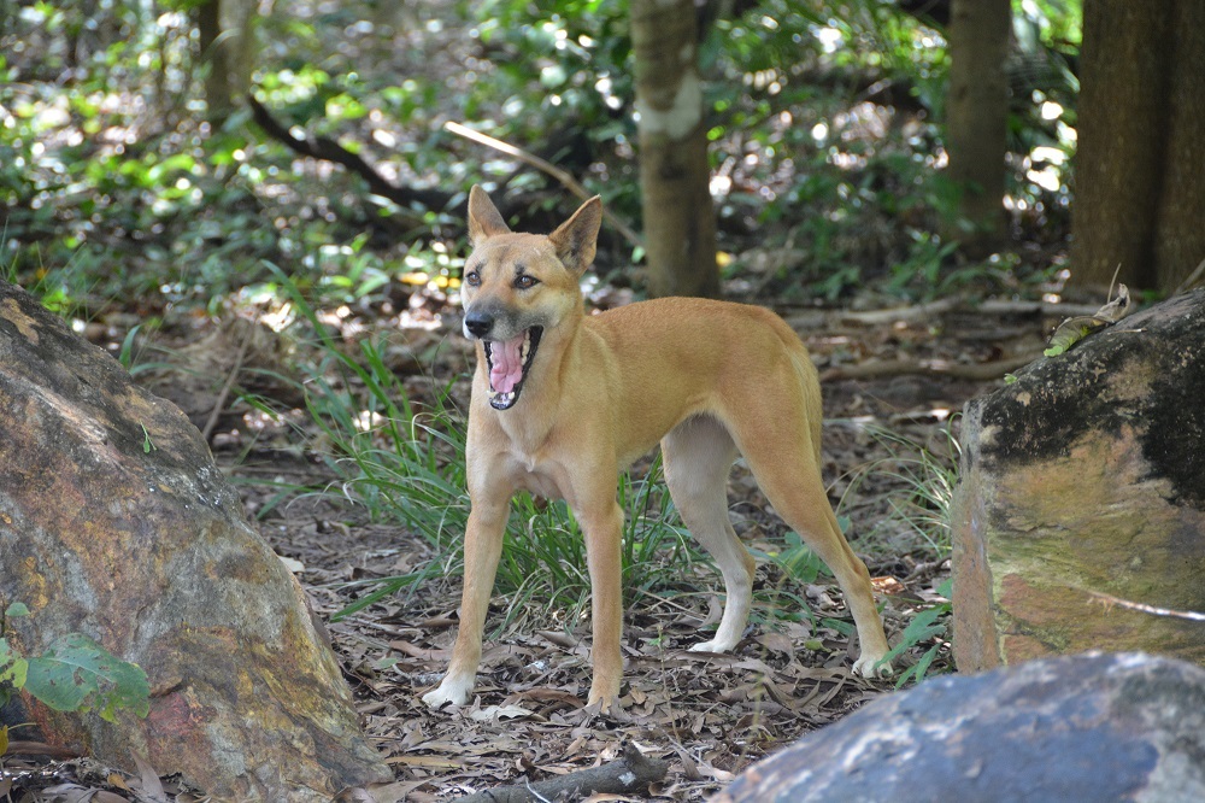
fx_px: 10038
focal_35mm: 300
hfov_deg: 6.9
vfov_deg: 4.6
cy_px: 402
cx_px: 602
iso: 1600
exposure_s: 1/160
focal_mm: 200
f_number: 5.6
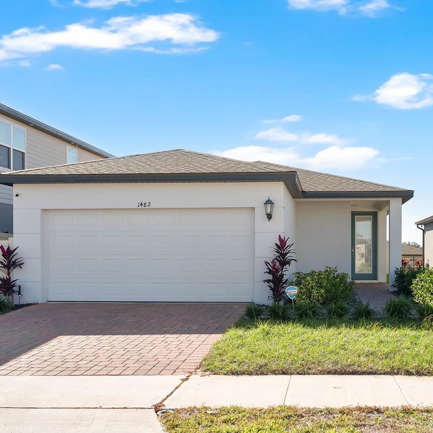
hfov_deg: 40.8
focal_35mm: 41
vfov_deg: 40.9
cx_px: 256
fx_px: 580
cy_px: 205
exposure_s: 1/640
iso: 125
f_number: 5.6
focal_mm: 30
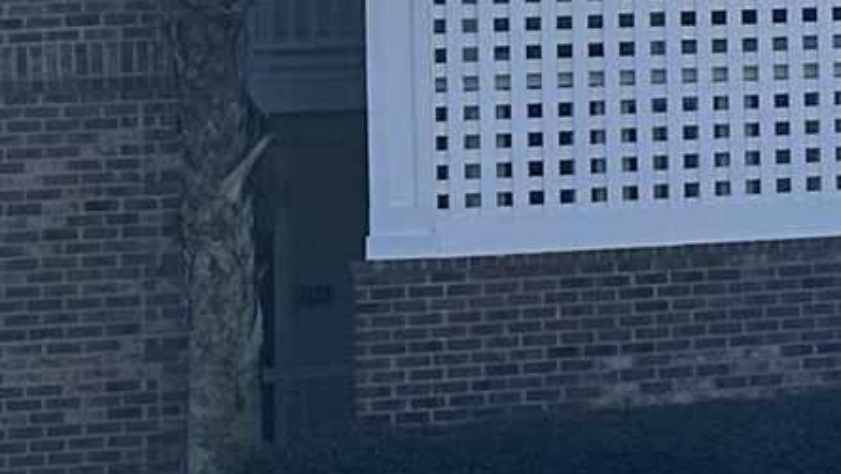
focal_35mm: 181
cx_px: 2118
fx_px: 4037
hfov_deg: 10.1
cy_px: -155
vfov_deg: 6.7
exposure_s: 1/3472
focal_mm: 6.86
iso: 80
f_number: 1.78
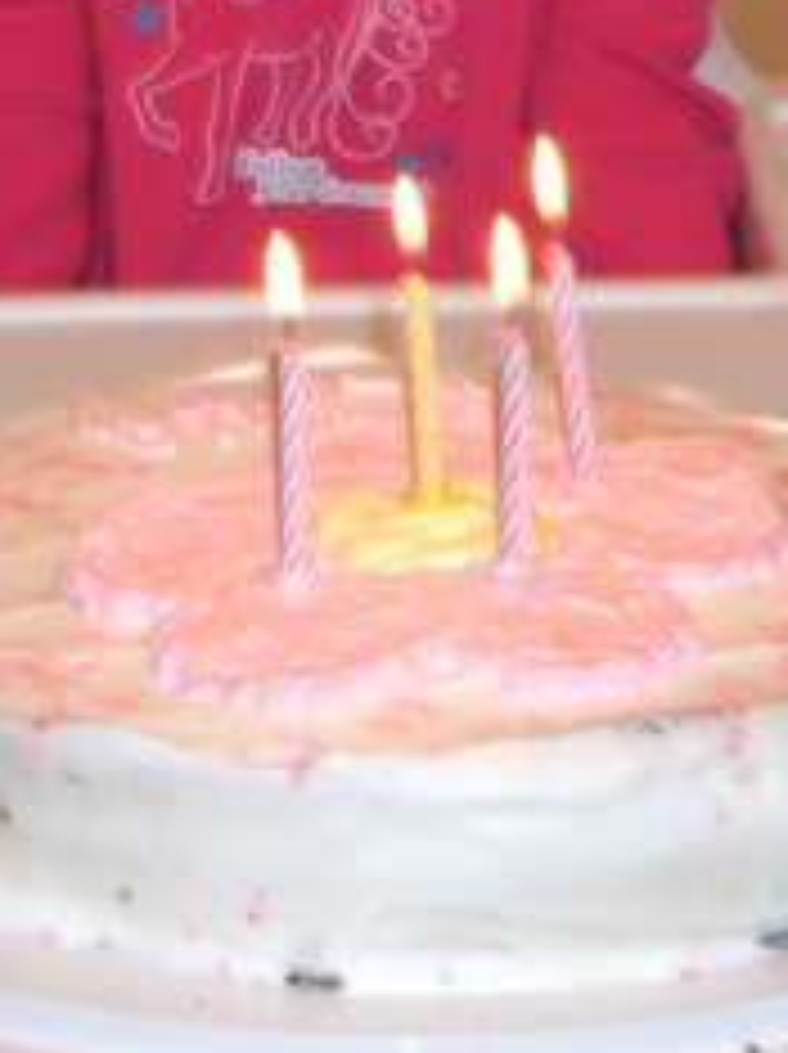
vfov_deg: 8.3
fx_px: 7237
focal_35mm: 238
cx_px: 428
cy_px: 14
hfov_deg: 6.2
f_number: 5
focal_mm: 14.49
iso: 200
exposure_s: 1/60
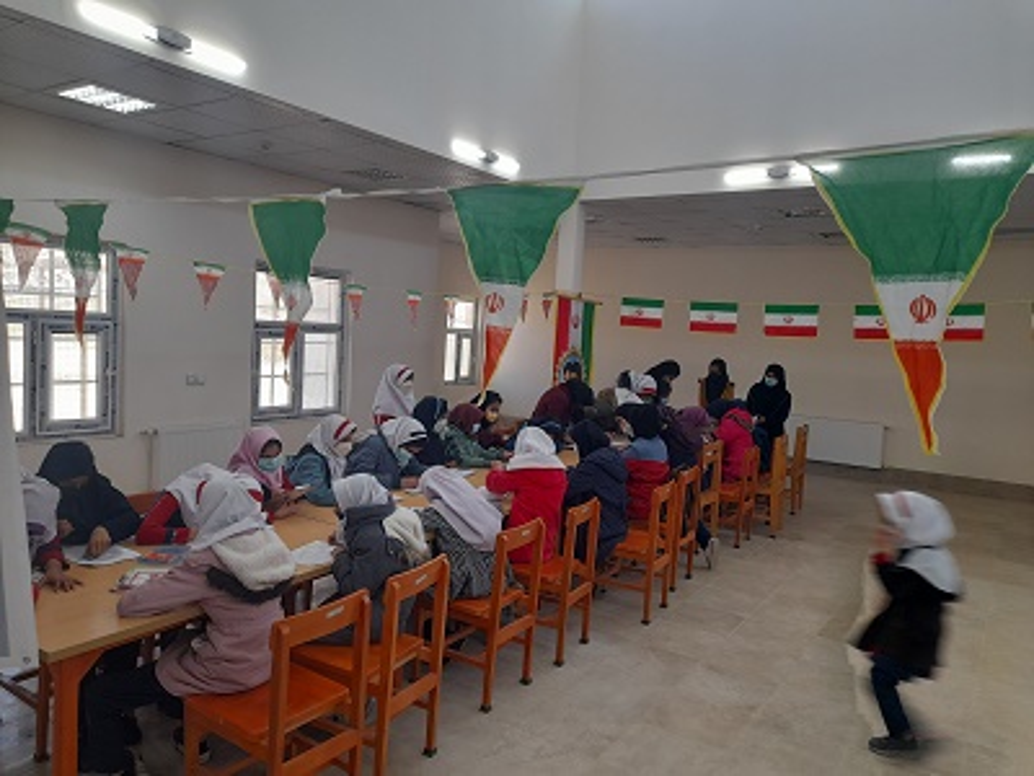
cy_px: 388
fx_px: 747
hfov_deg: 69.4
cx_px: 517
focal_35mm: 25
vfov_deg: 54.9
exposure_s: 1/50
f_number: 2
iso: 50
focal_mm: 4.6
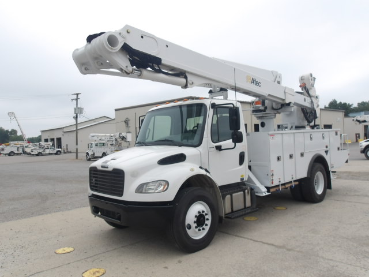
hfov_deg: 65.3
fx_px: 288
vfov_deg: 51.4
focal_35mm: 27
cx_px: 184
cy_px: 138
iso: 100
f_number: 10.4
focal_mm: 4.9
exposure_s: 1/60
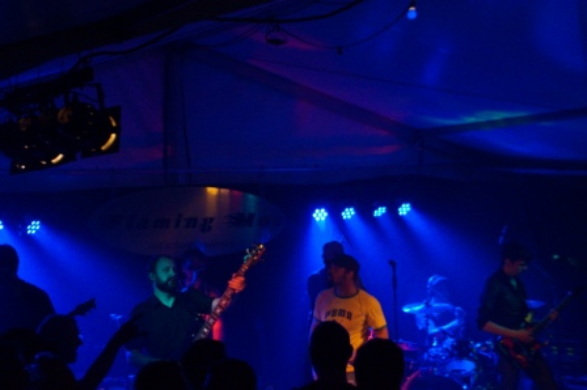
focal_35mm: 75
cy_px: 195
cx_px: 294
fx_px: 1222
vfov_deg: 18.2
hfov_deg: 27.0
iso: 3200
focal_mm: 50
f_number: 4.5
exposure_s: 1/160
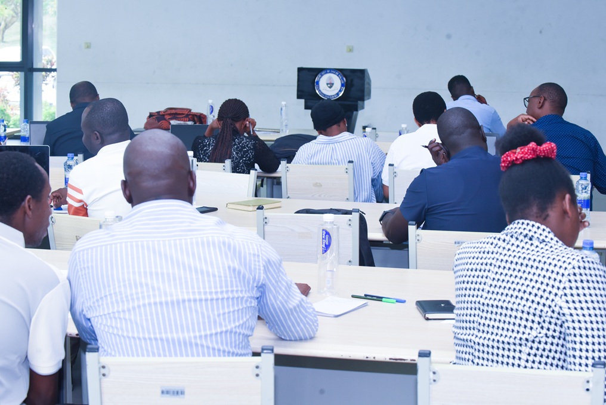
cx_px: 303
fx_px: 1179
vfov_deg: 19.5
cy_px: 202
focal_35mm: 70
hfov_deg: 28.8
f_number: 8
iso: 2000
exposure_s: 1/125
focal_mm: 70
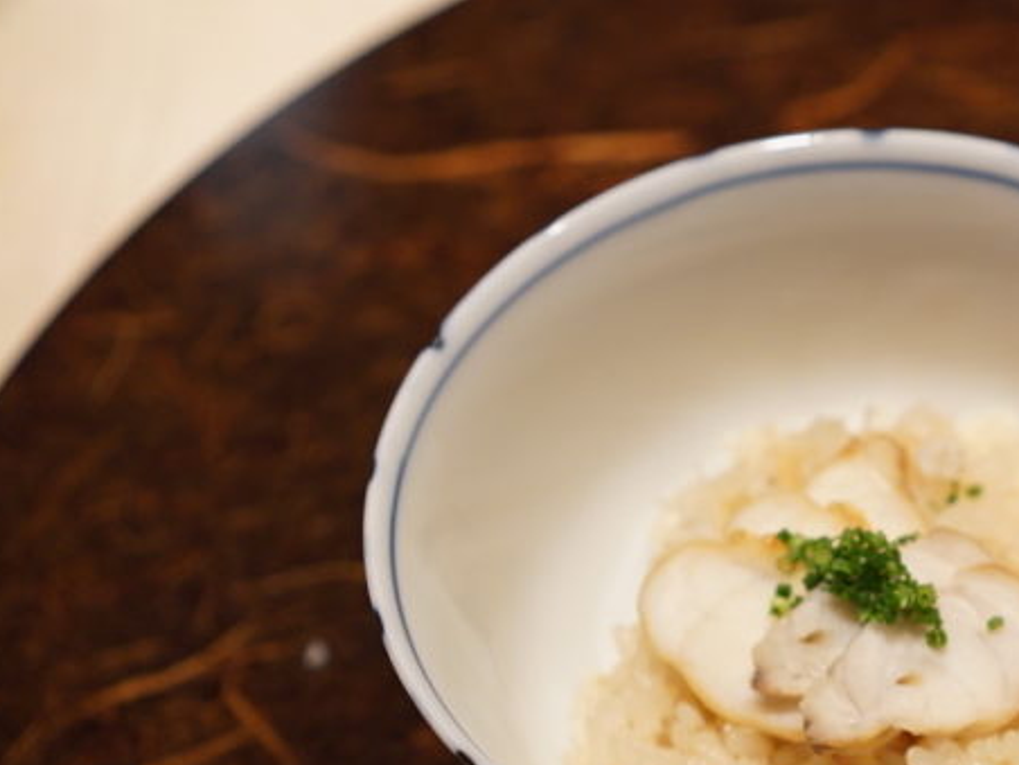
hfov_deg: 16.0
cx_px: 1102
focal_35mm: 120
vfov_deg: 12.3
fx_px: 3532
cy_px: 679
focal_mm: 55
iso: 1600
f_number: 3.2
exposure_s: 1/160
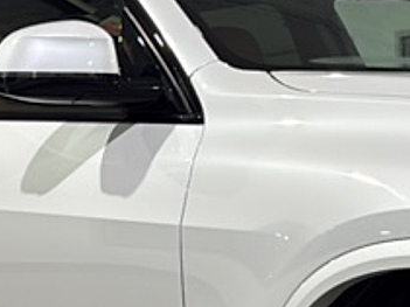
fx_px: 1350
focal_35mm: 114
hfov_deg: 16.9
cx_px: 414
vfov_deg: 12.8
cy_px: 308
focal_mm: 6.76
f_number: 1.78
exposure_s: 1/40
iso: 64
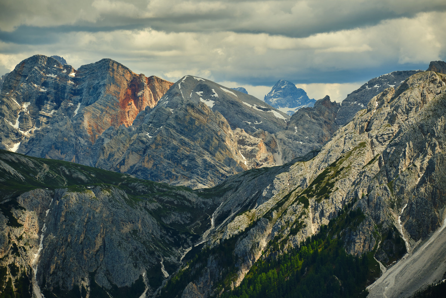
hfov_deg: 10.7
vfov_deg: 7.2
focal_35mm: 192
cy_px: 149
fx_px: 2378
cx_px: 223
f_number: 5.6
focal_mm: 128
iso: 200
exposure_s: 1/250
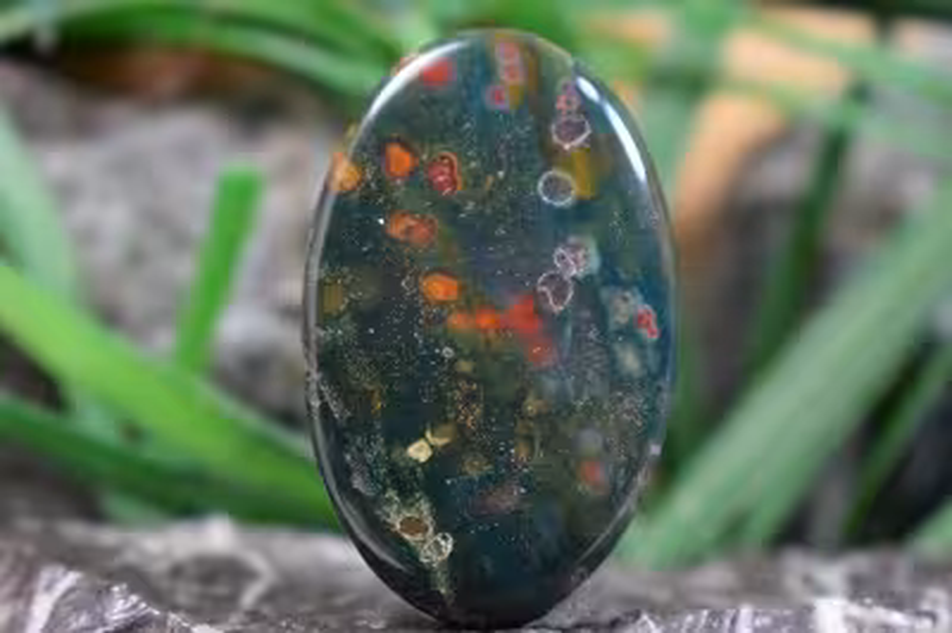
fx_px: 2180
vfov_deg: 16.5
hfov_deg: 24.6
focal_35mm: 82
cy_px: 316
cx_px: 476
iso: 1800
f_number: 5.6
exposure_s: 1/60
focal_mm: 55
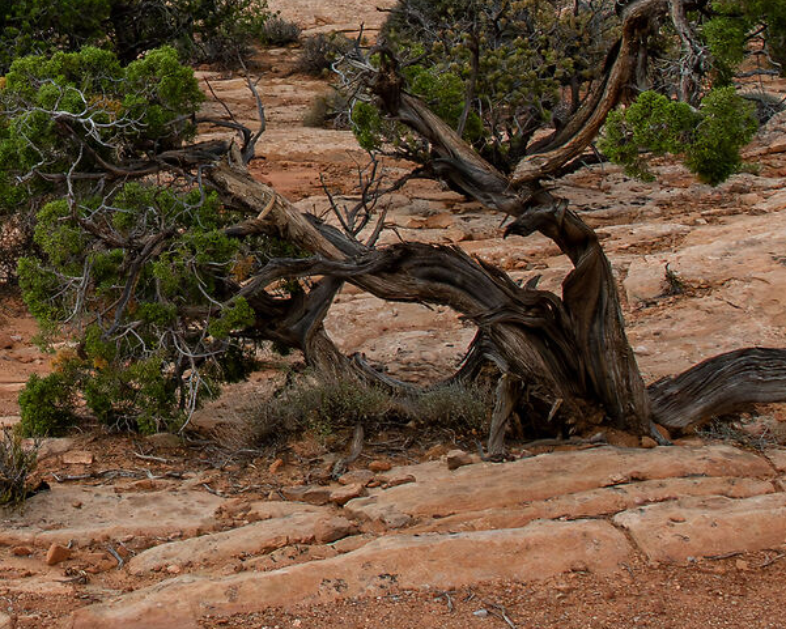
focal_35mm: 107
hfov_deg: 17.4
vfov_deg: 14.1
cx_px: -42
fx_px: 2487
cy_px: -37
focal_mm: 19
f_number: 14
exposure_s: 1/400
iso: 800
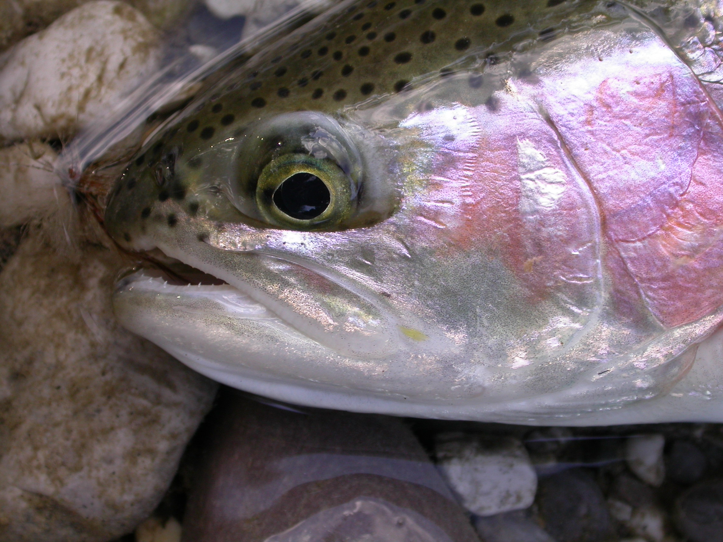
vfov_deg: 13.2
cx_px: 362
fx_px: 2339
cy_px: 271
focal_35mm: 112
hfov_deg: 17.6
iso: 100
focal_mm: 23.3
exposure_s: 1/77.3
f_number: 4.2
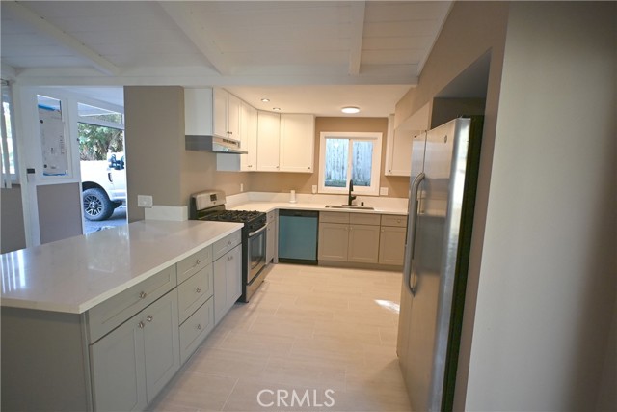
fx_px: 309
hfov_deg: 90.0
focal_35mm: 18
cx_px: 308
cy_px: 206
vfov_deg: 67.4
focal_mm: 12
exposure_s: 1/125
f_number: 3.5
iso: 640
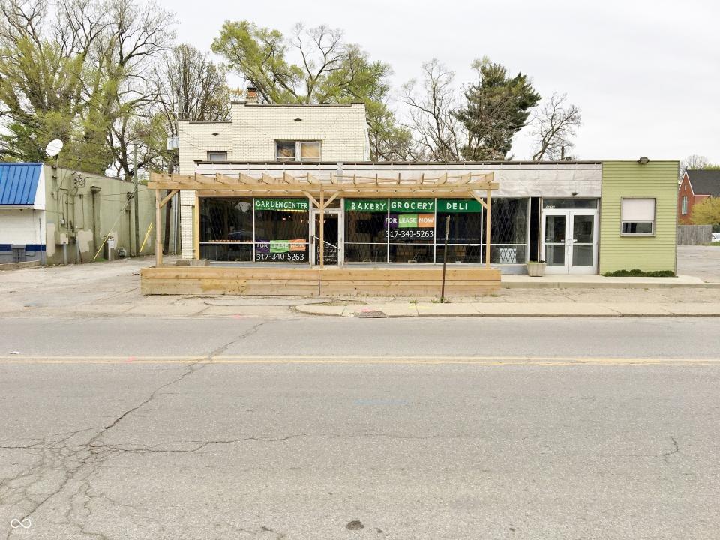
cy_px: 270
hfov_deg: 61.7
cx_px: 360
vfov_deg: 48.2
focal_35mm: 29
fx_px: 603
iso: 25
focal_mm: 4.15
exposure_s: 1/204
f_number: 2.2
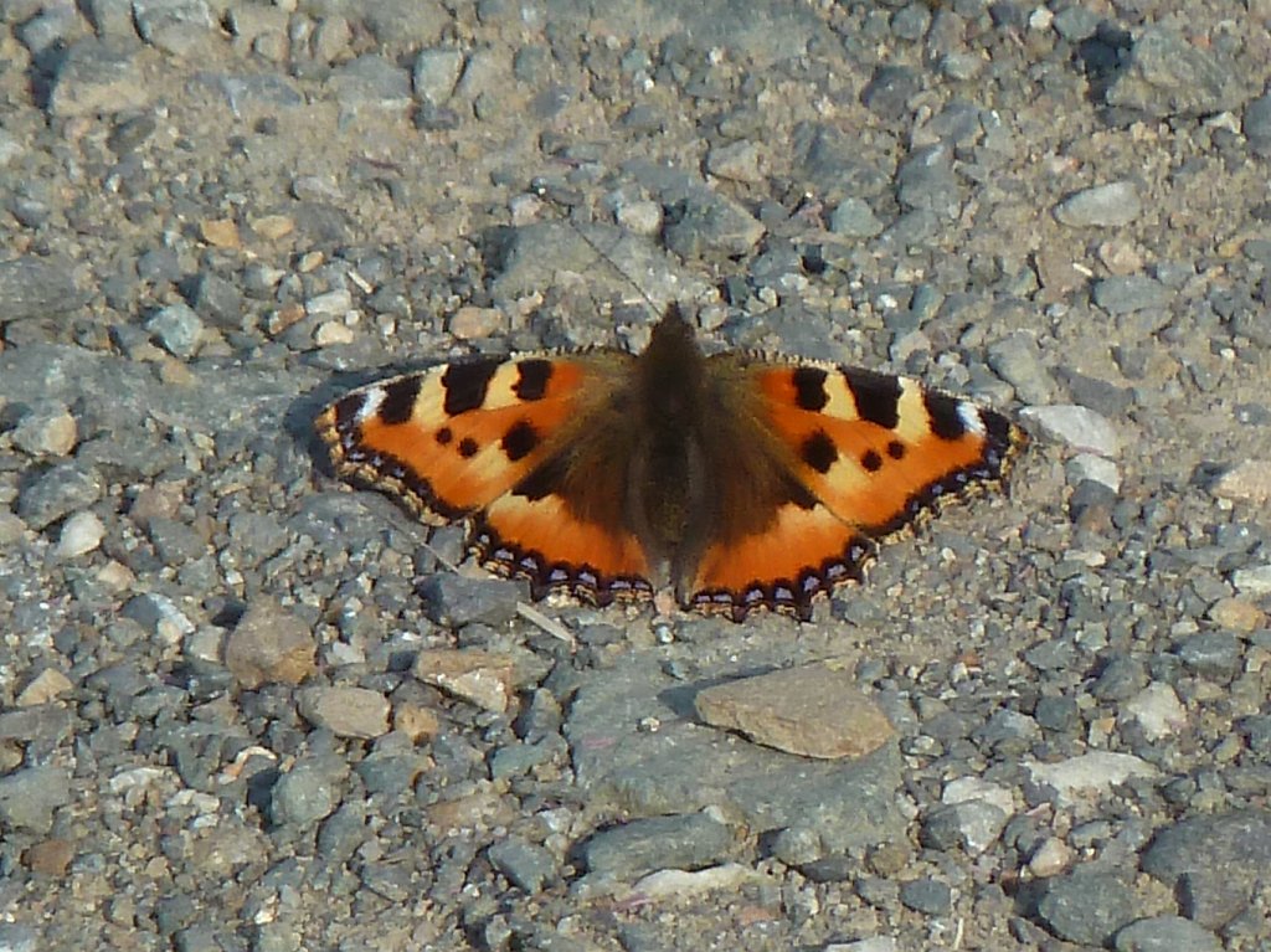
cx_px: 636
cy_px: 476
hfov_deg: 5.0
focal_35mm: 399
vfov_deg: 3.7
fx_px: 14643
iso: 80
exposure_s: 1/400
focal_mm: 49.2
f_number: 4.9
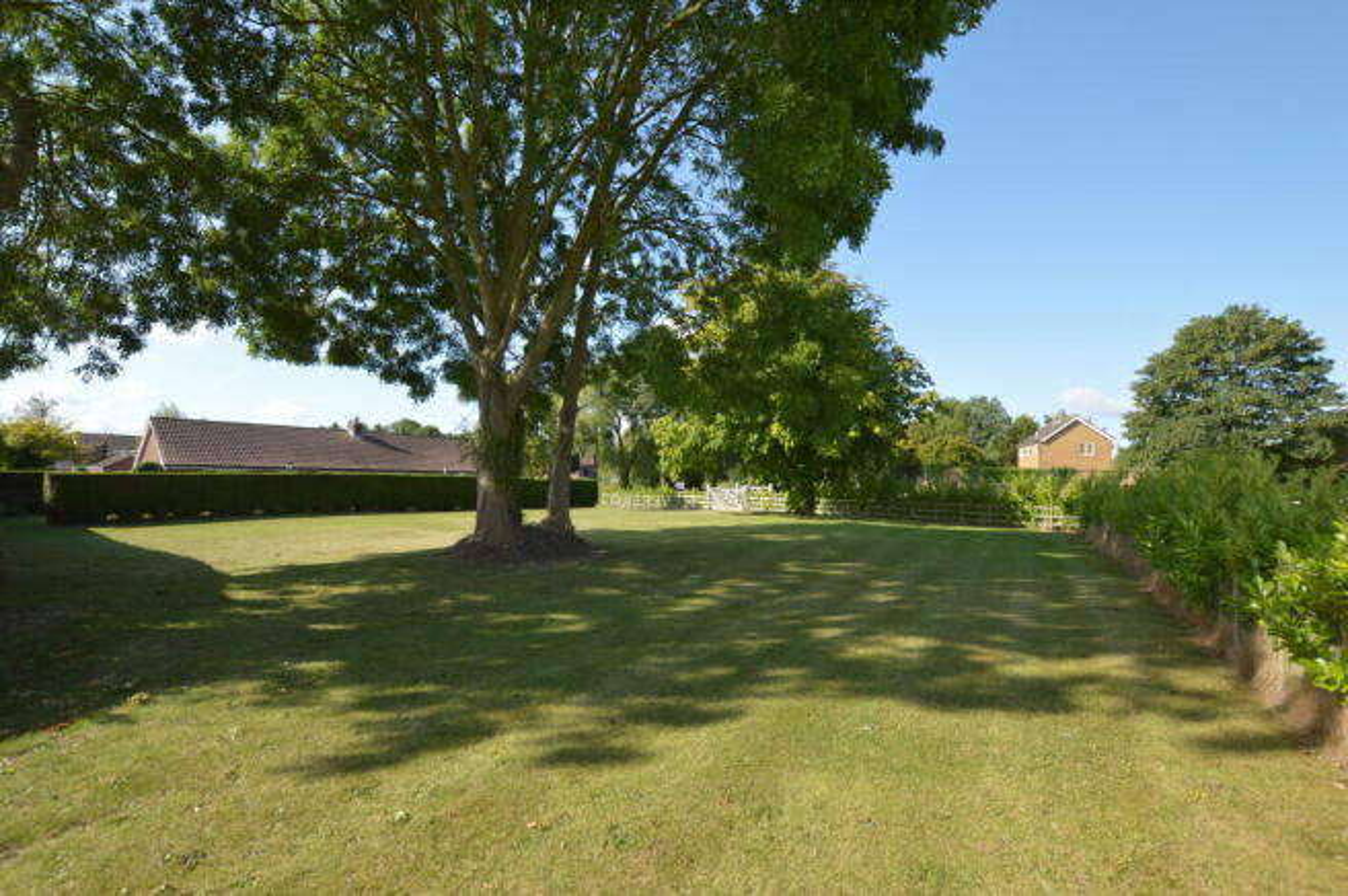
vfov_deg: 71.9
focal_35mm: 16
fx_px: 617
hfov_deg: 95.0
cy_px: 448
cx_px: 674
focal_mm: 11
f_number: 8
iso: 200
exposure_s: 1/200
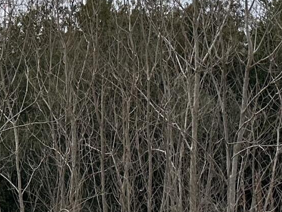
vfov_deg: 11.5
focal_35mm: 129
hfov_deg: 14.3
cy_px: 165
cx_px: -138
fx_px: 1051
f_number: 1.78
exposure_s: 1/4348
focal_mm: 6.86
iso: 80
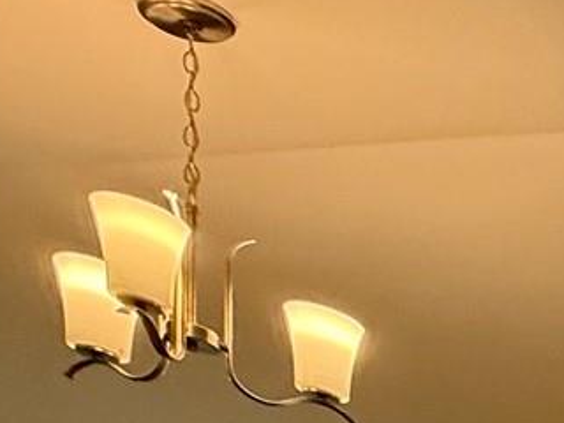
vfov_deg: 14.6
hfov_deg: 14.7
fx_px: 1141
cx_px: 1394
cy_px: 980
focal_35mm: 70
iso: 125
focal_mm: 2.22
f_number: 2.2
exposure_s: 1/120
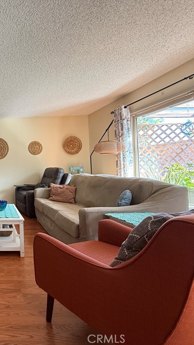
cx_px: -19
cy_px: 167
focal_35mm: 21
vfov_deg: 83.8
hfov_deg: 42.2
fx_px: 192
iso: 400
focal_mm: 2.22
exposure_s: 1/60
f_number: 2.2
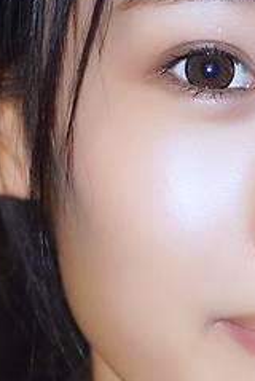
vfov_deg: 5.4
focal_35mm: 376
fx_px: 3983
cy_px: 550
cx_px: 255
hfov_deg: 3.7
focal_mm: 50
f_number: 2
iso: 400
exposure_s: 1/60
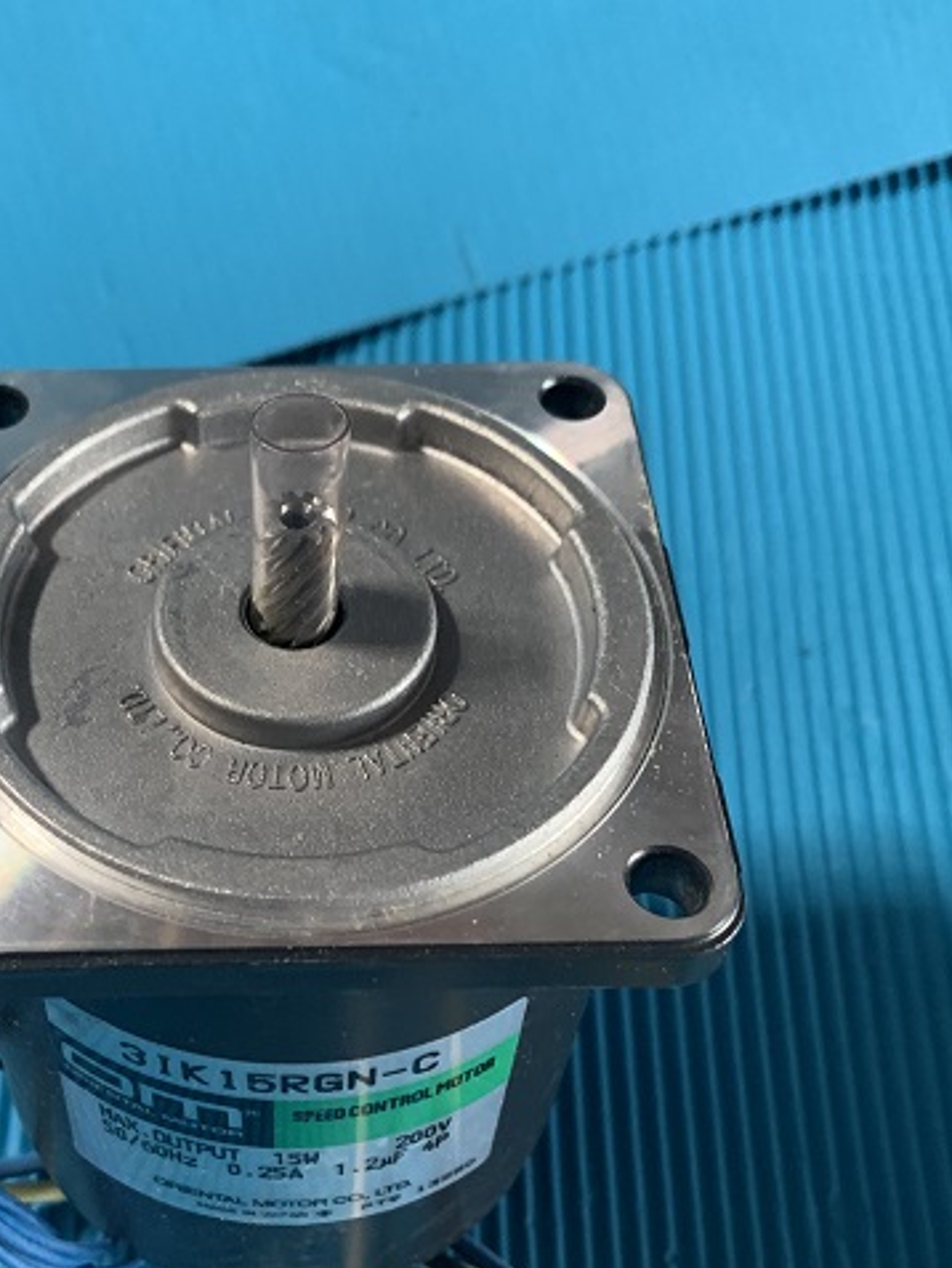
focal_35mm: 44
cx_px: 273
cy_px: 796
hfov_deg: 32.4
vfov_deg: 42.6
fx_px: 1613
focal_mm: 4.25
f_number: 1.8
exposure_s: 1/60
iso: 250
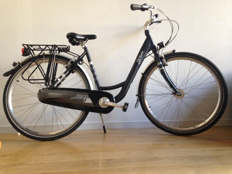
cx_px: 116
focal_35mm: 33
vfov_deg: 42.9
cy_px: 87
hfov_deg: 55.4
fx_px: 221
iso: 125
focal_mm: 4.12
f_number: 2.4
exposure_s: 1/20
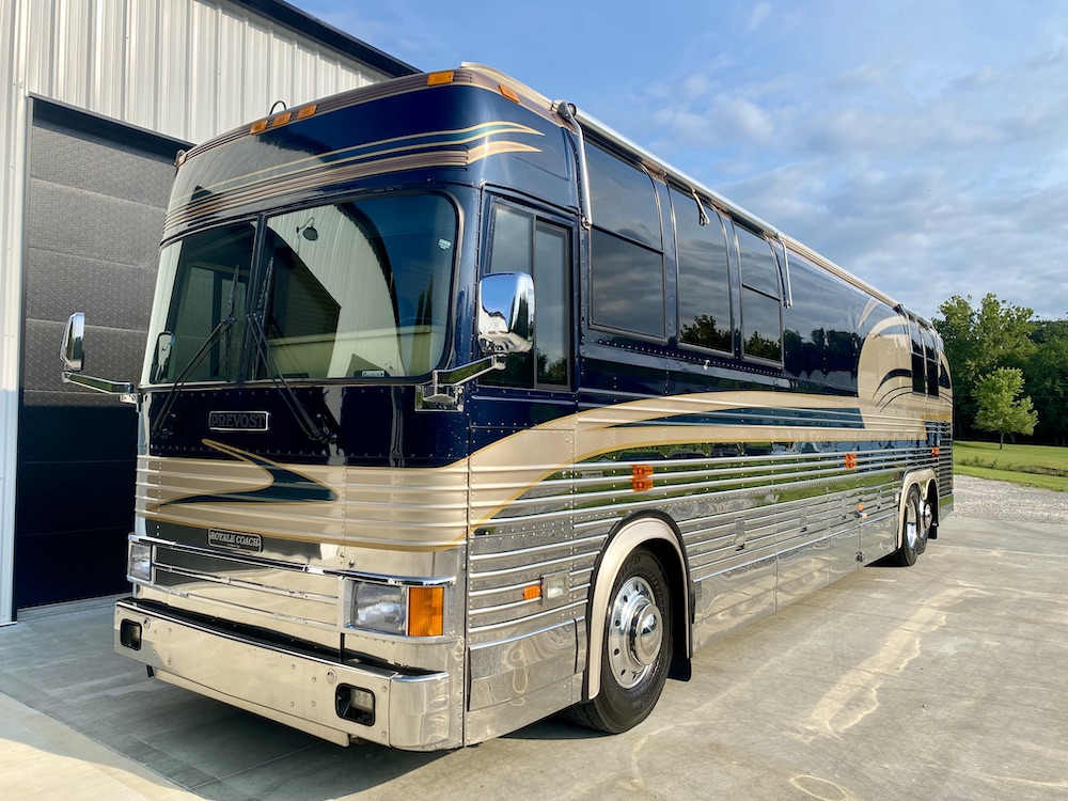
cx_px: 534
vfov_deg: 53.1
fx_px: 802
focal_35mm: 26
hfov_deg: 67.3
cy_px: 400
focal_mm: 4.25
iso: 32
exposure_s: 1/2105
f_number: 1.8
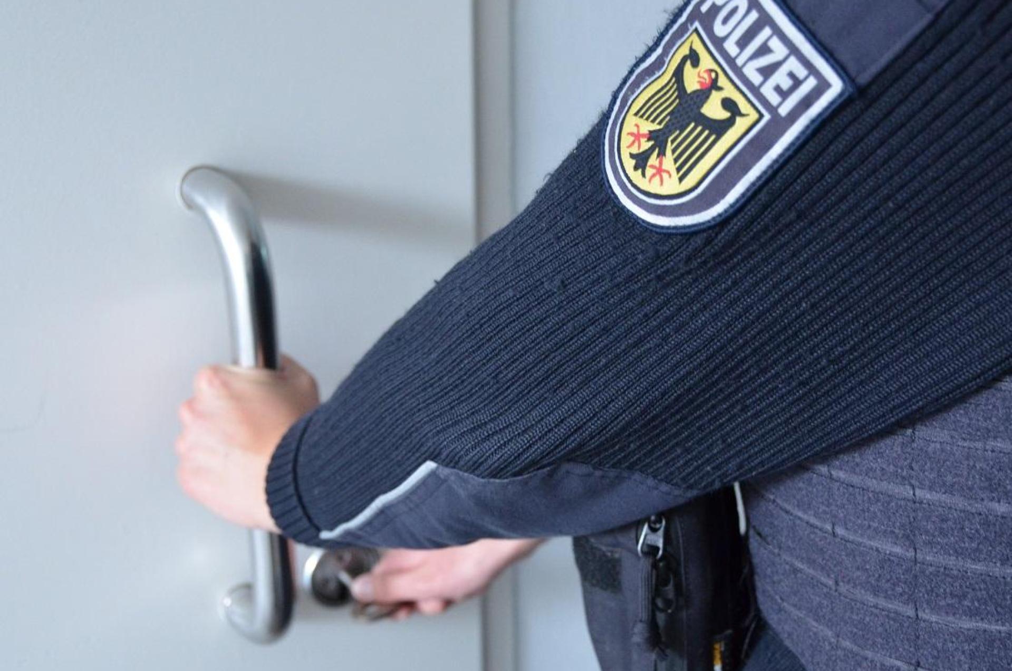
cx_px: 506
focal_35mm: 36
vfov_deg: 36.7
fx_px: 1010
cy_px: 336
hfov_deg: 53.2
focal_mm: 24
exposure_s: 1/15
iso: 1600
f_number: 3.8
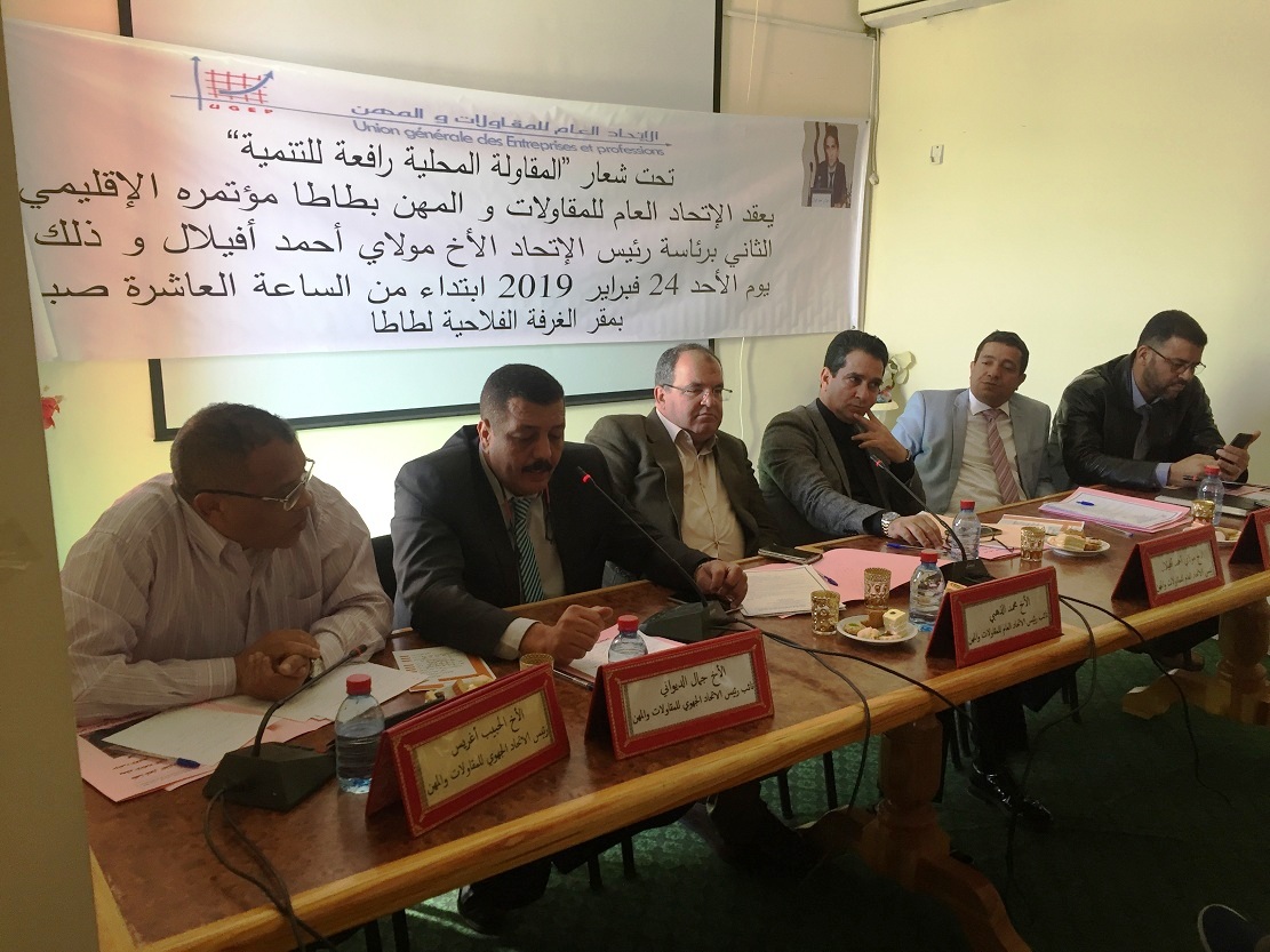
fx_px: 1064
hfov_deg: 61.7
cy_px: 476
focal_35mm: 29
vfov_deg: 48.2
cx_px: 635
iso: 40
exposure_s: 1/33
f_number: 2.2
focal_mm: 4.15
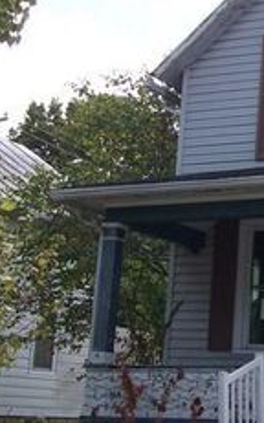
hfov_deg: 14.3
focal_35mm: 85
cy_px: 219
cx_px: 405
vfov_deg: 24.4
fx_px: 980
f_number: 2.8
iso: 64
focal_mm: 6.75
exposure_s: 1/400
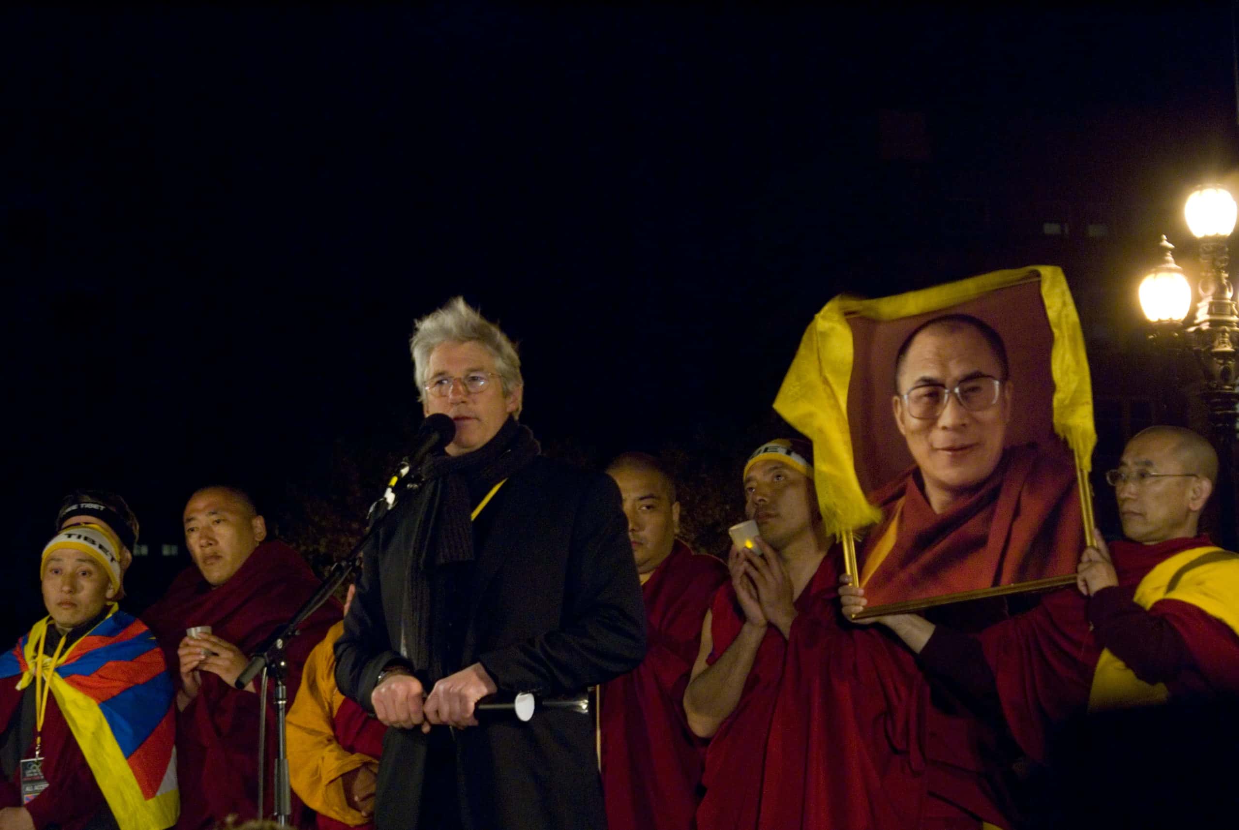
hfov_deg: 19.4
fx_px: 3618
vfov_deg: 13.1
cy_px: 415
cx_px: 620
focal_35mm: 105
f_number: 5.6
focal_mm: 70
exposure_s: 1/25
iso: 800
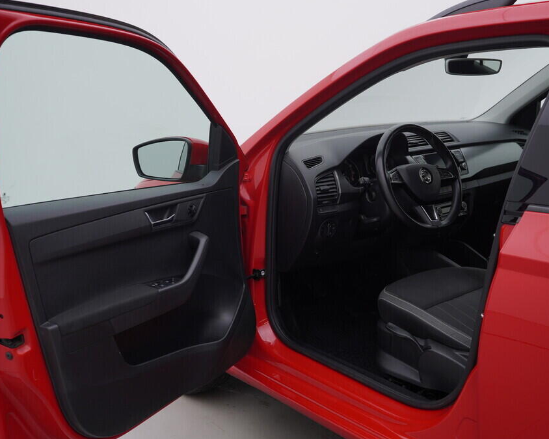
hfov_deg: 44.8
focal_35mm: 41
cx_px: 285
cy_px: 220
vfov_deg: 36.5
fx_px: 666
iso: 125
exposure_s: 1/80
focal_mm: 24
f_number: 4
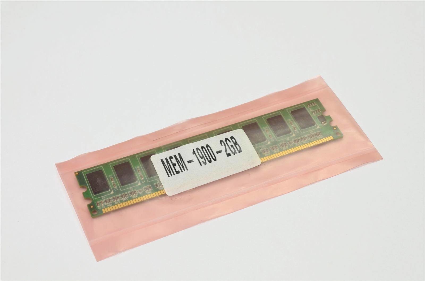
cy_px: 140
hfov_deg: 26.0
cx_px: 212
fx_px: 919
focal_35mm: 78
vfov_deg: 17.4
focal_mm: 52
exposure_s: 1/6
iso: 100
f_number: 10
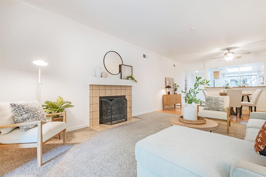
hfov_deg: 100.4
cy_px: 88
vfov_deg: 77.3
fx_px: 111
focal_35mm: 15
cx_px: 133
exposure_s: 1/1.67
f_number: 8
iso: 160
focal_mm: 10
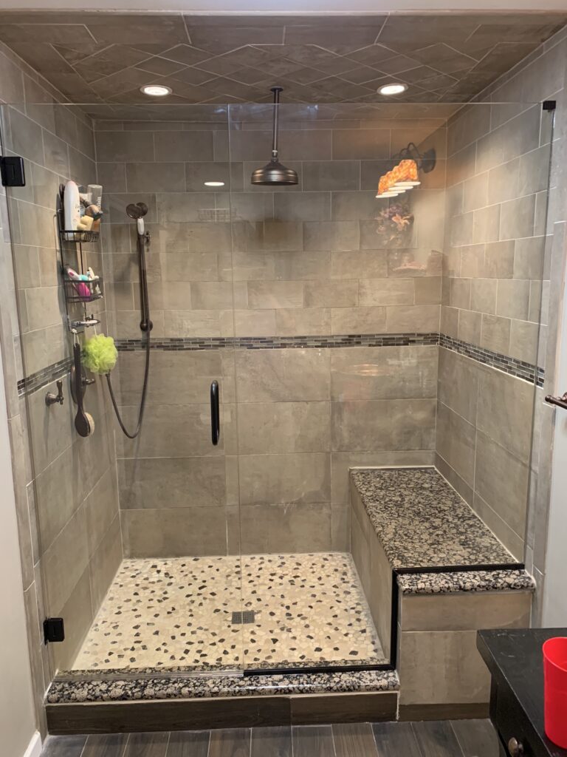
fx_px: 568
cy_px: 378
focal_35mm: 26
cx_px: 284
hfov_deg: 53.1
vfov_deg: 67.3
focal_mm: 4.25
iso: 320
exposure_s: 1/40
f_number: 1.8
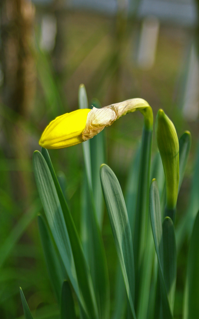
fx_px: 1120
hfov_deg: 10.2
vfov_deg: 16.2
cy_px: 166
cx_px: 109
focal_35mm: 129
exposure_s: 1/180
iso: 200
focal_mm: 80
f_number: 5.6
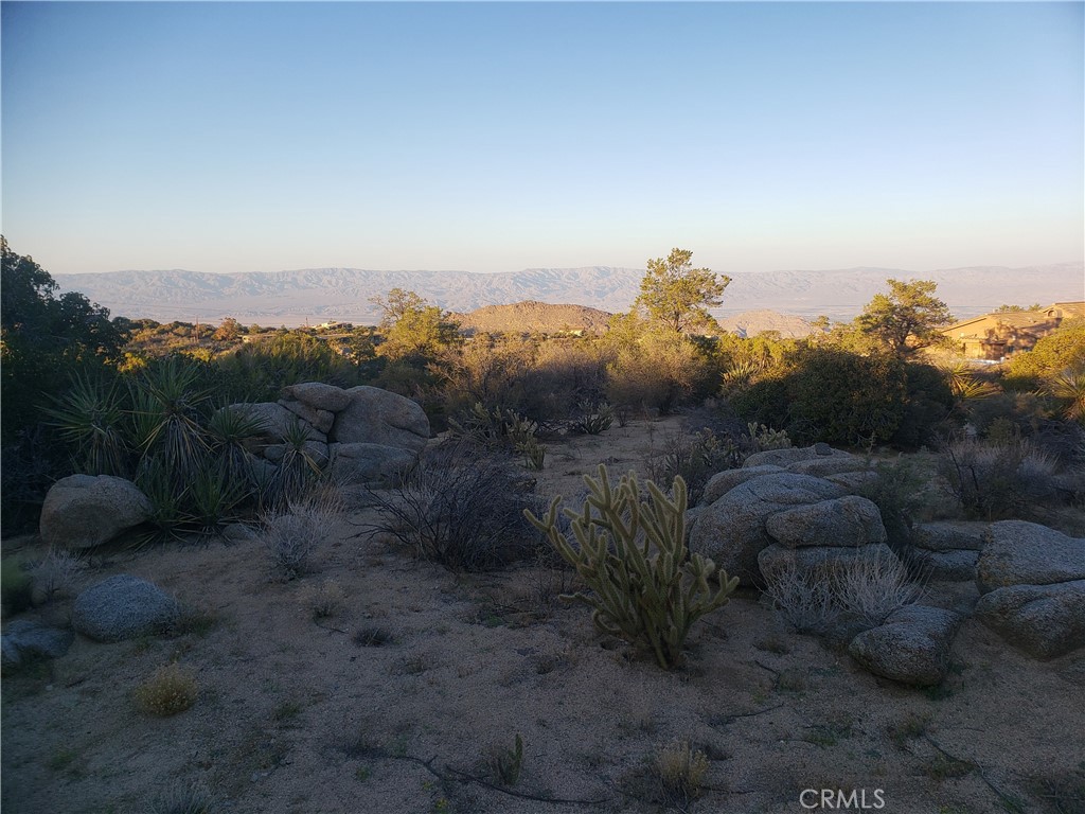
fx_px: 815
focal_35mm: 26
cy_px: 407
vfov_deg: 53.1
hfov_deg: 67.3
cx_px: 542
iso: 50
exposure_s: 1/521
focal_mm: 4.3
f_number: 2.4
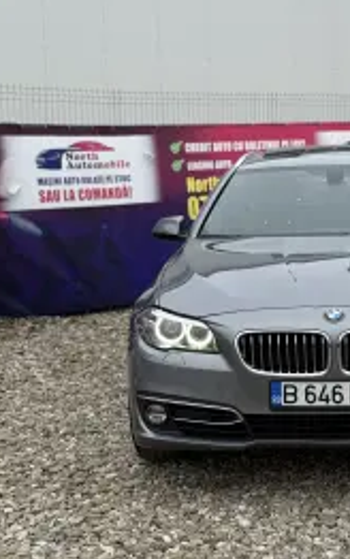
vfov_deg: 29.4
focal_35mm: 70
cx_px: 331
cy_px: 277
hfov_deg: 18.3
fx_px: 1067
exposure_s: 1/975
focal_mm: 6.76
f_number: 1.78
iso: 80
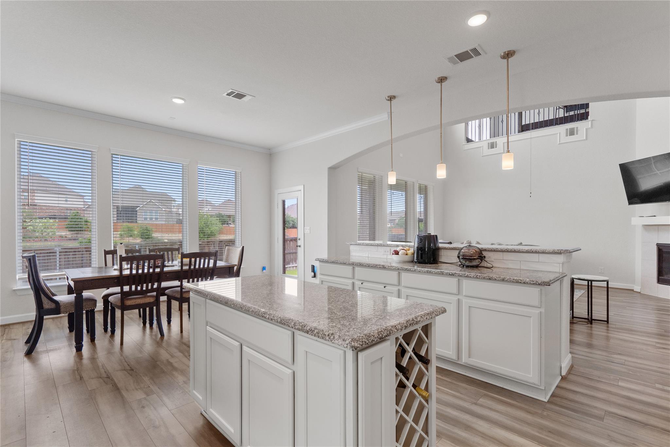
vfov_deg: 73.7
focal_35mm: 16
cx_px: 335
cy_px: 224
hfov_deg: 96.7
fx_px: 298
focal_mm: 16
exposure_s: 1/10
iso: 500
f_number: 8
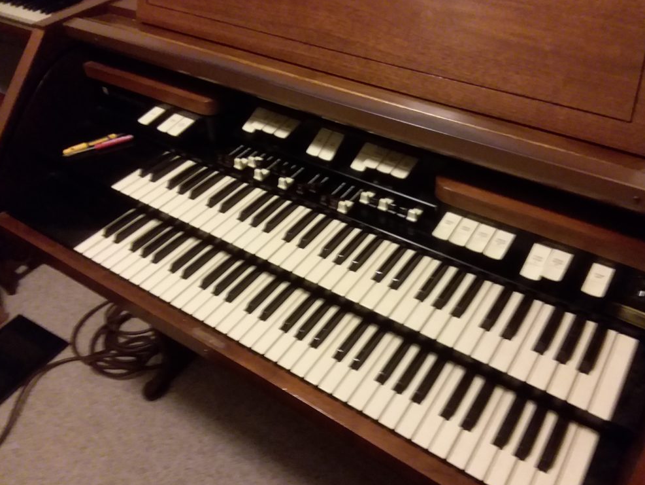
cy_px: 249
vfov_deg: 49.8
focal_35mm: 28
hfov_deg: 63.4
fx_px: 522
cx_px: 329
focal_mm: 2.91
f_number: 1.9
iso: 400
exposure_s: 1/15
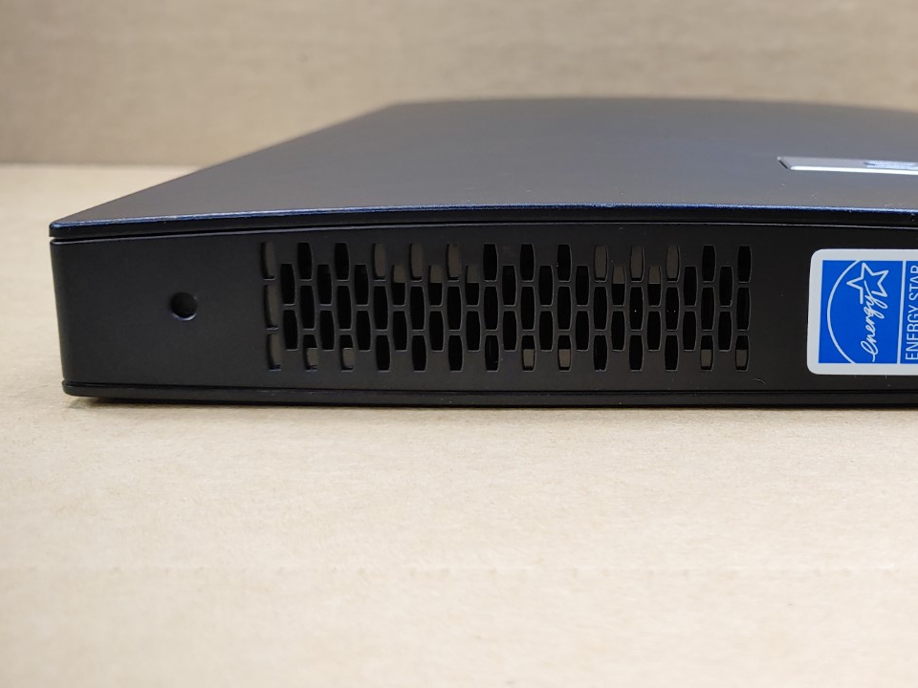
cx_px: 679
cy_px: 255
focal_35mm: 39
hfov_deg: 46.3
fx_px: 1034
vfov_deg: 36.6
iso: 50
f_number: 1.8
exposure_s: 1/120
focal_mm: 4.36
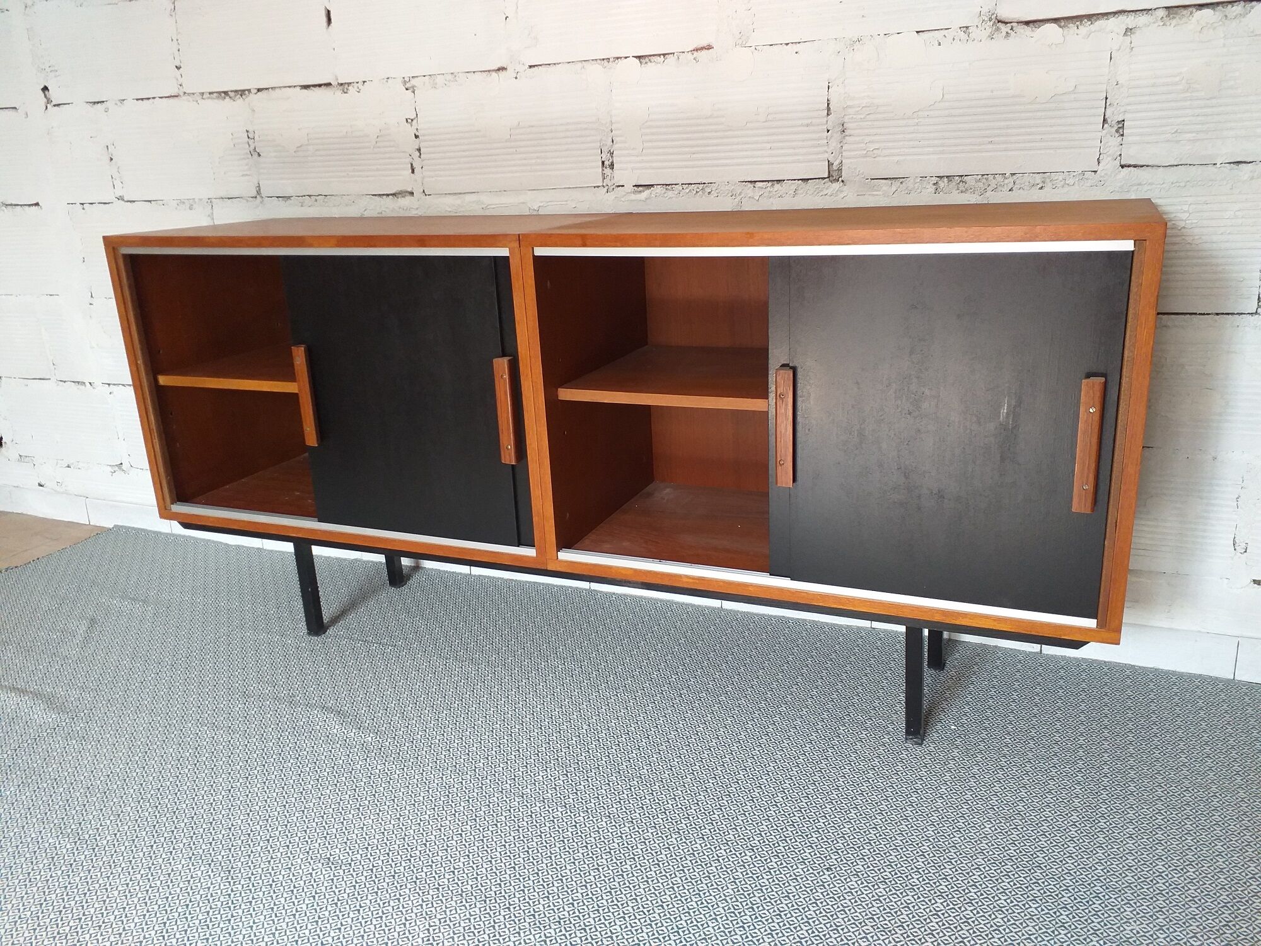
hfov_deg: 67.3
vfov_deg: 53.1
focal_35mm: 26
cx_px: 630
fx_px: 947
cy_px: 473
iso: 160
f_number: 1.9
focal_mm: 3.6
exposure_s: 1/50
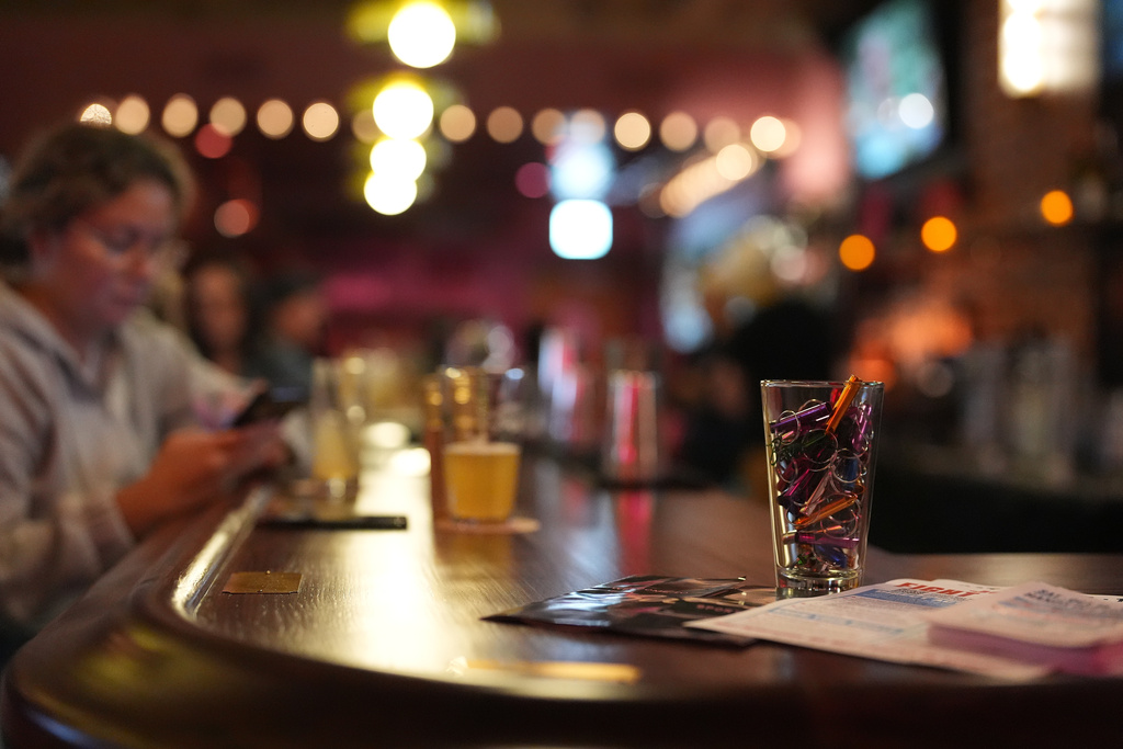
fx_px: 1560
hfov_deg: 39.6
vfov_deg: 27.0
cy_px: 374
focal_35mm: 50
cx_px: 562
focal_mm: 50
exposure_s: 1/125
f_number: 1.8
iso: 6400
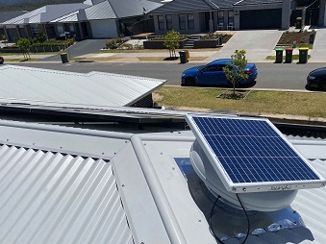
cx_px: 189
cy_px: 117
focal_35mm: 31
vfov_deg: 45.4
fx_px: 292
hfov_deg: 58.1
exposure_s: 1/7194
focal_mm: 4.25
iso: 32
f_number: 1.8
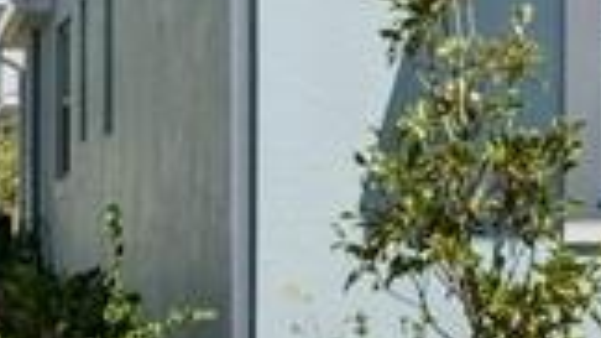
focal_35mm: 155
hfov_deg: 13.3
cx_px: 835
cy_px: -357
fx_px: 2469
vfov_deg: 7.5
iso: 100
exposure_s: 1/200
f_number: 11
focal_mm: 20
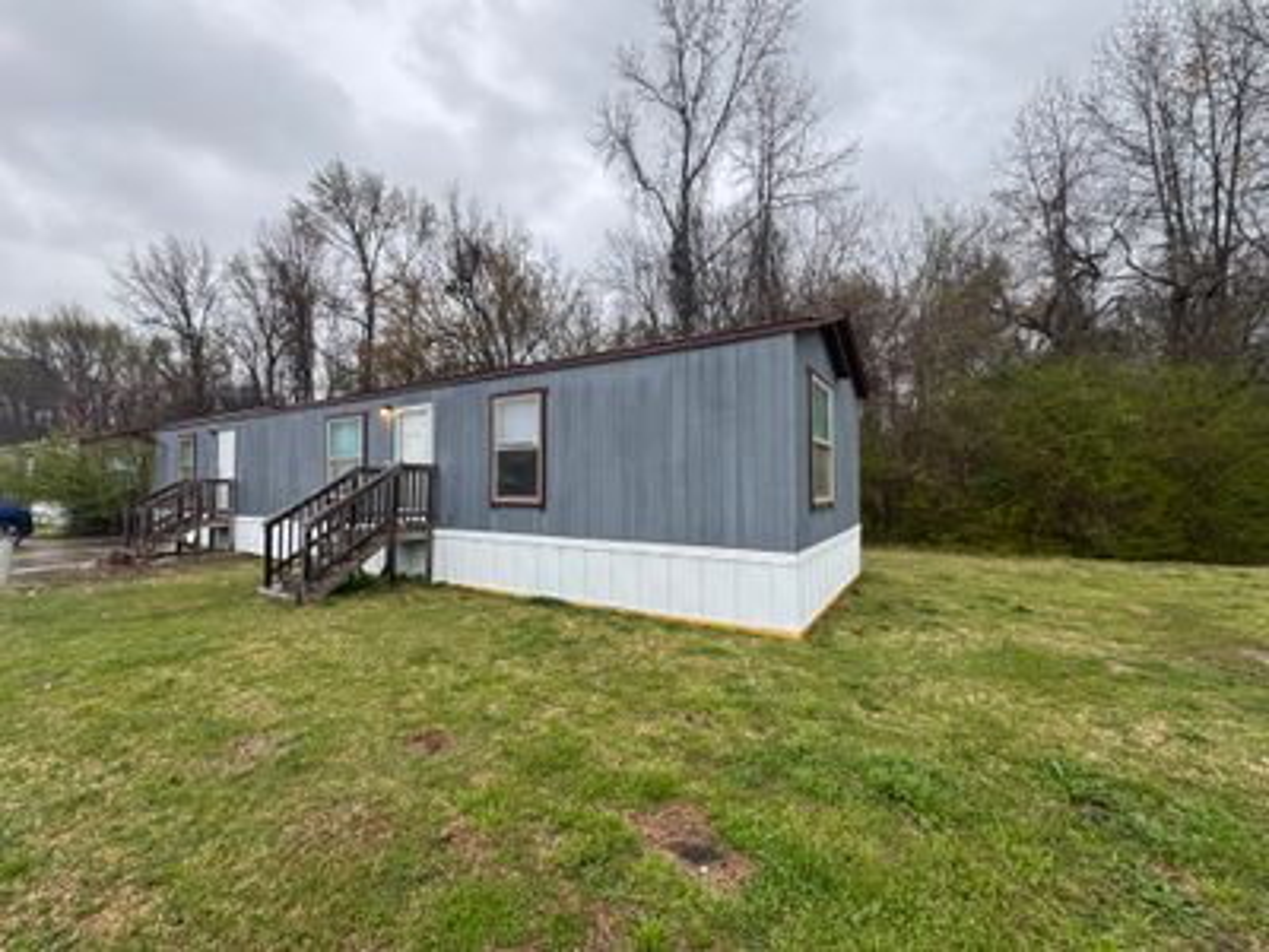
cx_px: 634
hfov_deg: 102.1
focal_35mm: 14
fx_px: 513
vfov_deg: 85.7
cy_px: 476
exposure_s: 1/99
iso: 50
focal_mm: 2.22
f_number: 2.2
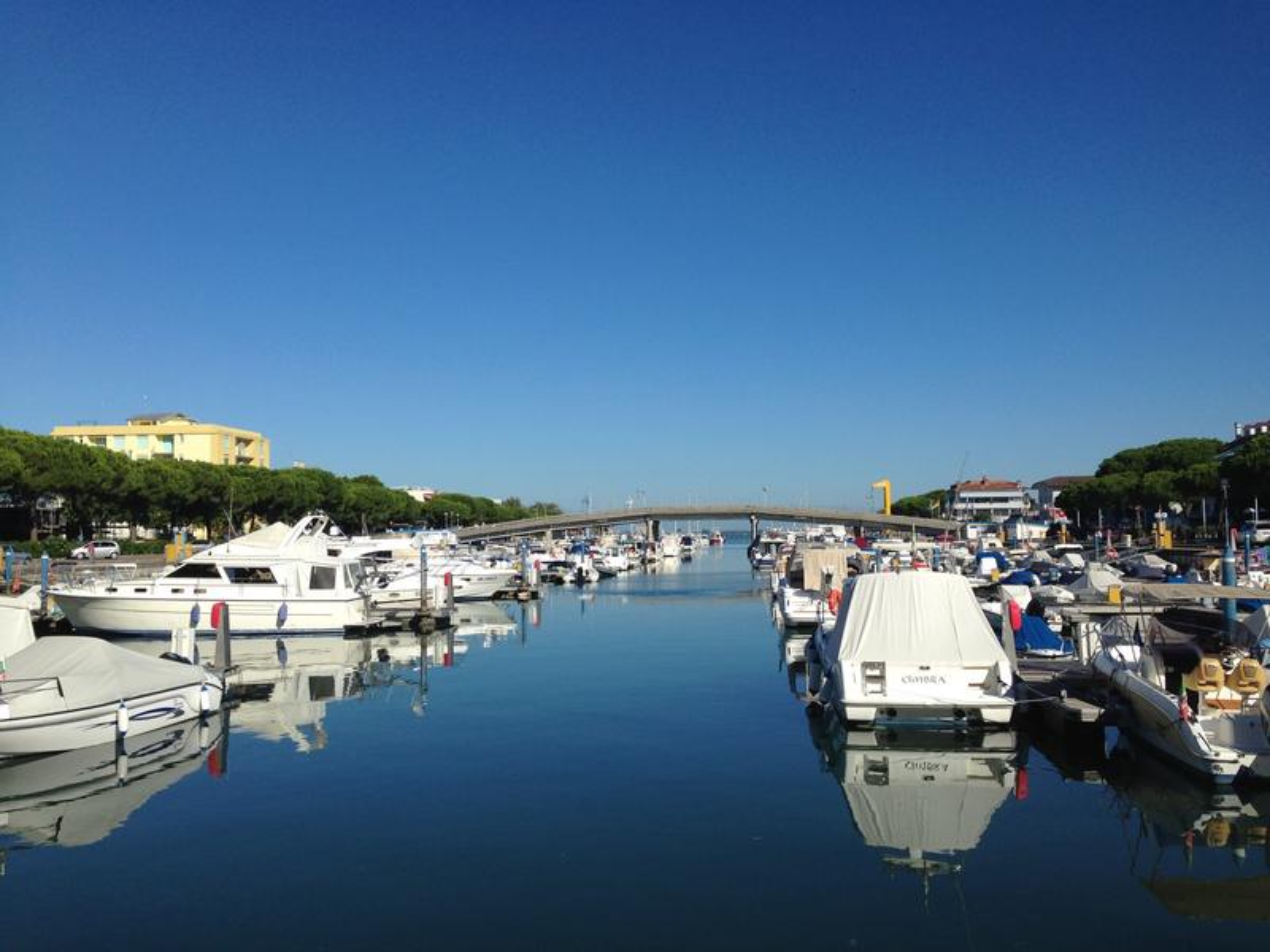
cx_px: 635
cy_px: 476
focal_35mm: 33
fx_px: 1211
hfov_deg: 55.4
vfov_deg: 42.9
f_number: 2.4
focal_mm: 4.12
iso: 50
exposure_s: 1/3012
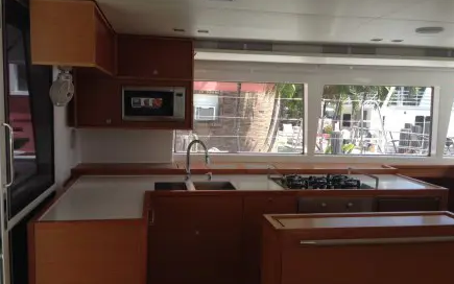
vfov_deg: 35.3
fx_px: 445
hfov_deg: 54.0
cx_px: 233
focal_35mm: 36
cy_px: 152
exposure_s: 1/294
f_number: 2.4
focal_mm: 4.12
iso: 50
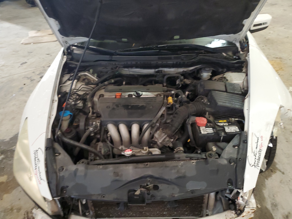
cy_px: 110
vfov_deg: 53.1
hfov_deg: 67.3
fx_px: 219
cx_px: 146
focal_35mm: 26
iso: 324
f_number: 1.5
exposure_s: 1/40
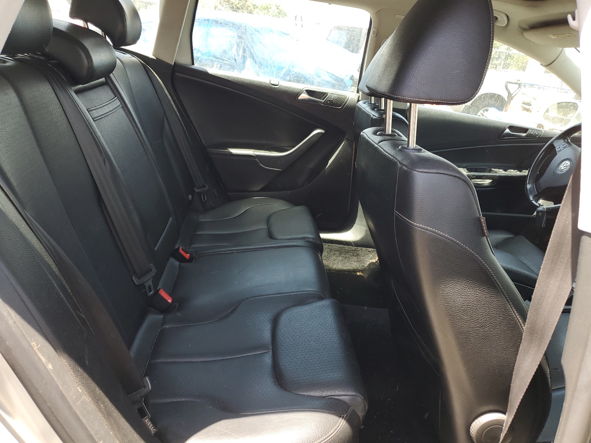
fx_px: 444
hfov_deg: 67.3
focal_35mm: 26
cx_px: 296
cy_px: 222
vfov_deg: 53.1
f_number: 1.5
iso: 50
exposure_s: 1/169
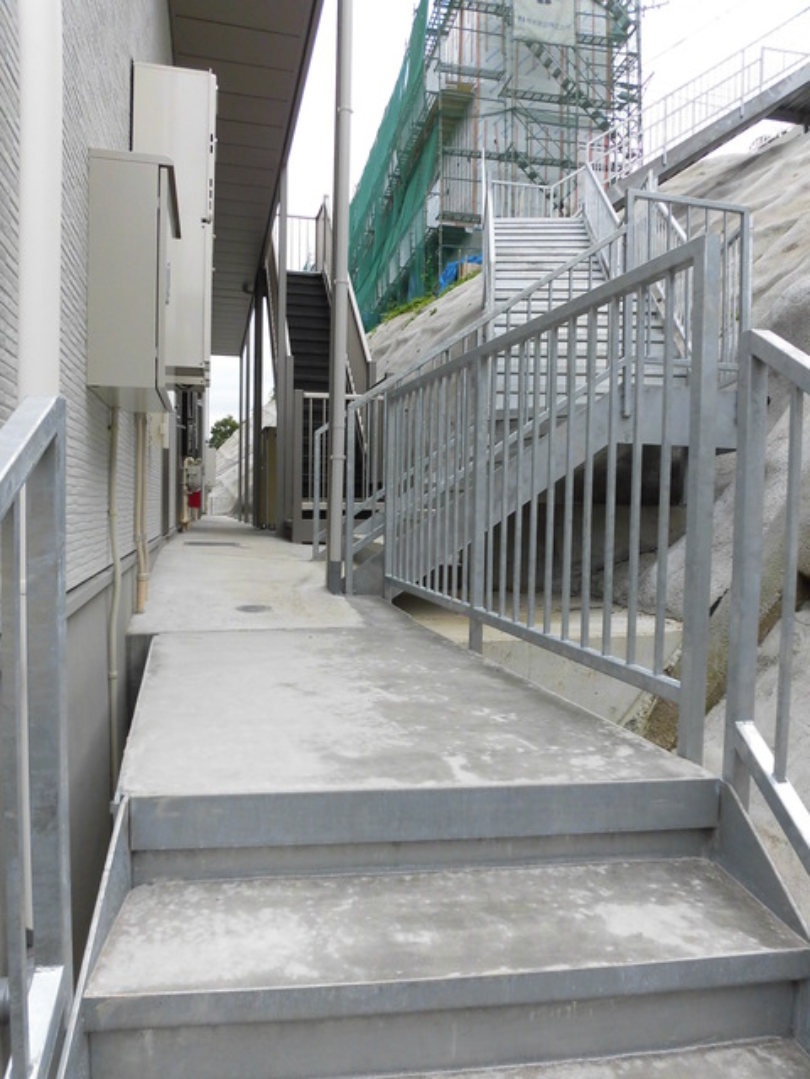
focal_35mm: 24
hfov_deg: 56.8
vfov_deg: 71.6
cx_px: 405
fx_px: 749
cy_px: 540
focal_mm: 4.3
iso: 100
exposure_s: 1/640
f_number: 3.1
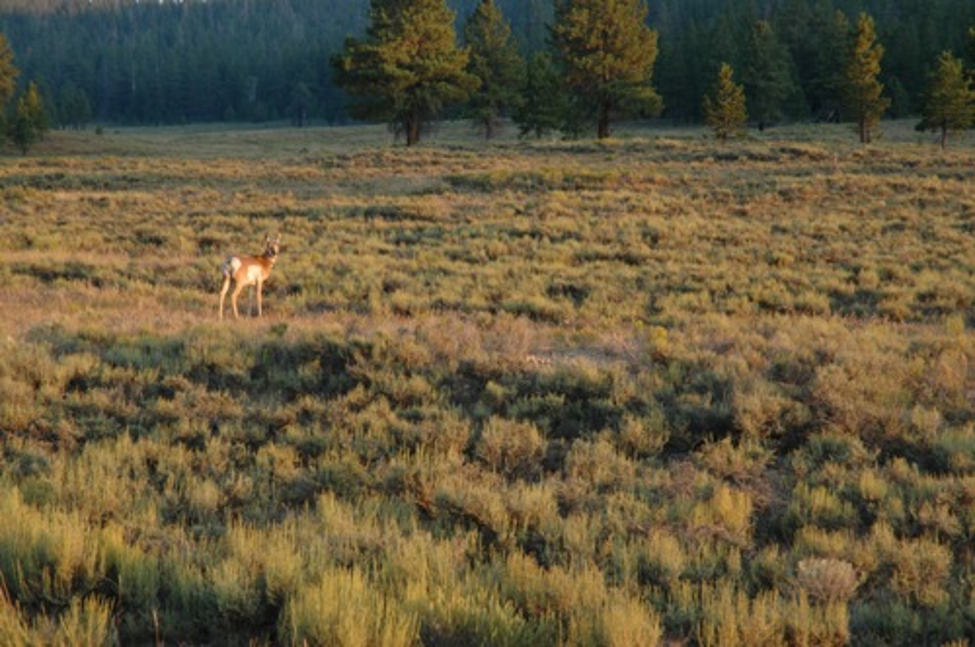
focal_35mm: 105
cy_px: 324
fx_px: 2840
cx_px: 488
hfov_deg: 19.5
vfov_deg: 13.0
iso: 200
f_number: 11
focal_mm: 70
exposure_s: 1/30
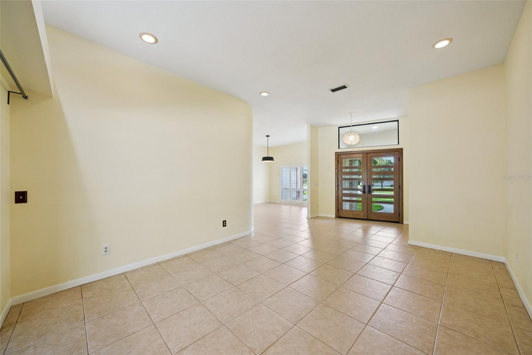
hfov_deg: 108.3
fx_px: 192
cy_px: 178
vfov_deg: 85.4
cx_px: 266
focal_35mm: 13
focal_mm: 13
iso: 640
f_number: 8
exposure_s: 1/60
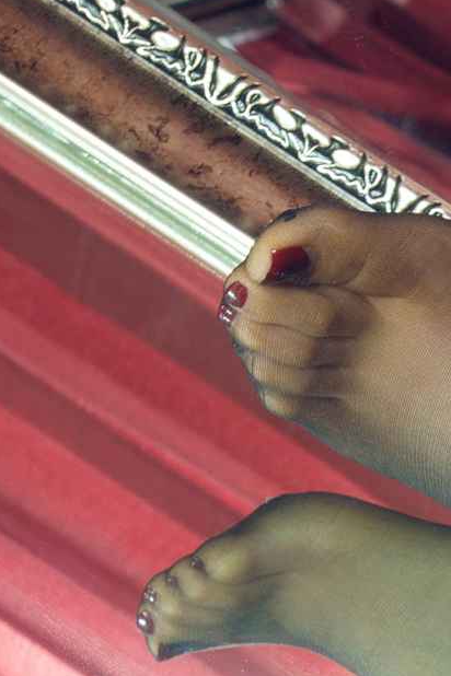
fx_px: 1917
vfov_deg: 19.6
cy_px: 628
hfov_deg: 11.8
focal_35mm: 102
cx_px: 946
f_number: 9
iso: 100
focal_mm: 35
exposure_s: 1/125
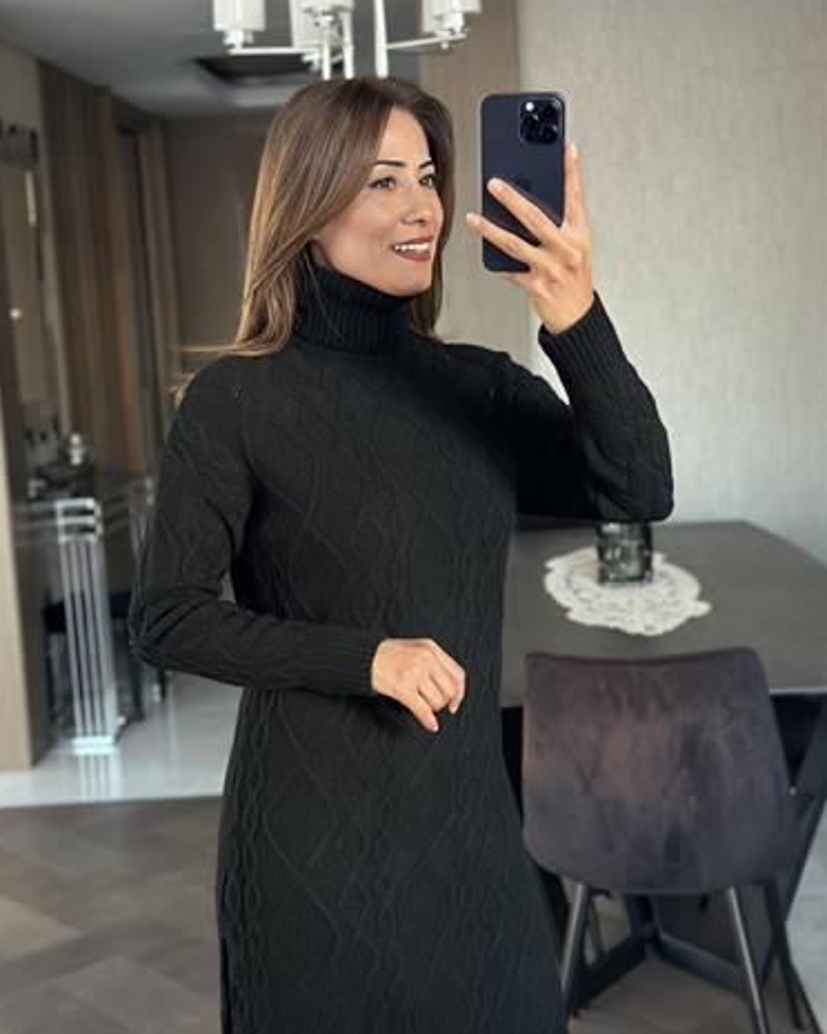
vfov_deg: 36.6
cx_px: 409
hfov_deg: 29.7
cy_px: 540
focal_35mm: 51
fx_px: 1560
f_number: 1.78
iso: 400
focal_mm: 6.86
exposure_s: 1/40
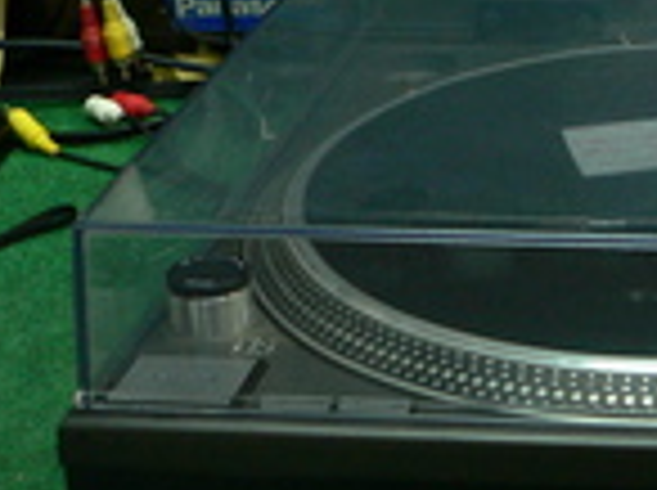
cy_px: 187
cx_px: 819
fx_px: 2122
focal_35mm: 112
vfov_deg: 13.2
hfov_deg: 16.7
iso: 200
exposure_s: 1/15
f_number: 2.8
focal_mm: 7.1
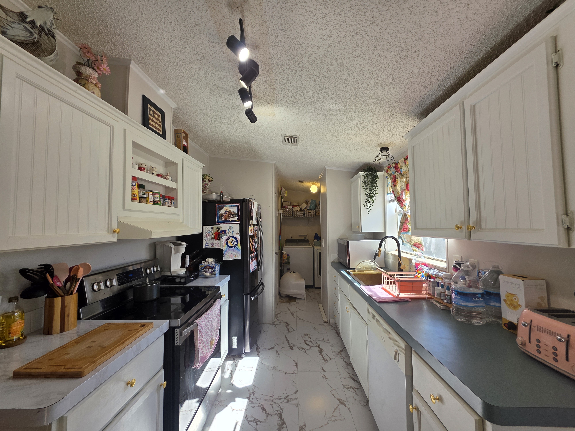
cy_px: 216
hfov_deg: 106.2
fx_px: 216
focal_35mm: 13
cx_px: 288
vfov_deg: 89.9
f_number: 1.9
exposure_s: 1/120
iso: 32
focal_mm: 2.2
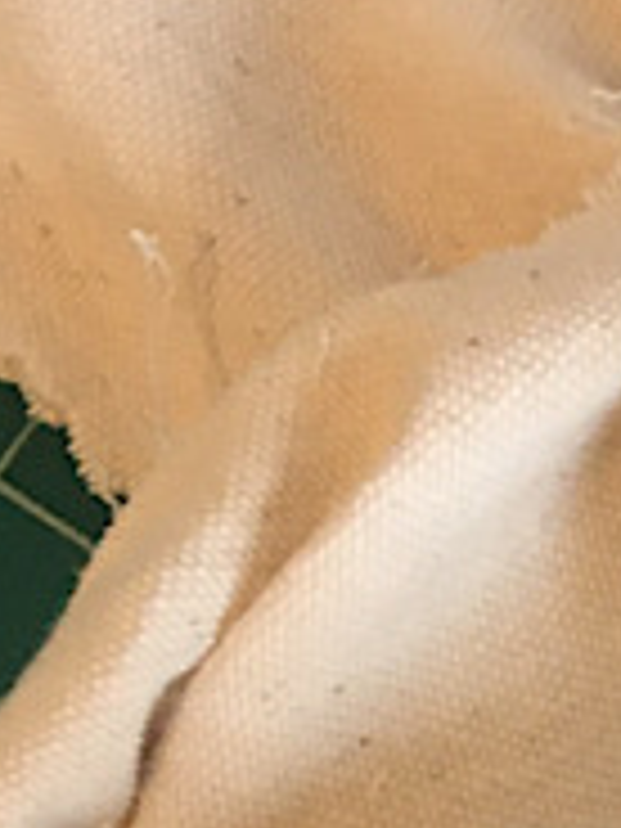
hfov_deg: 8.4
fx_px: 4018
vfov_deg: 11.0
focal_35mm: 168
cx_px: 1224
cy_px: 1478
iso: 80
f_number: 2.2
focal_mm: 4.15
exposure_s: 1/30
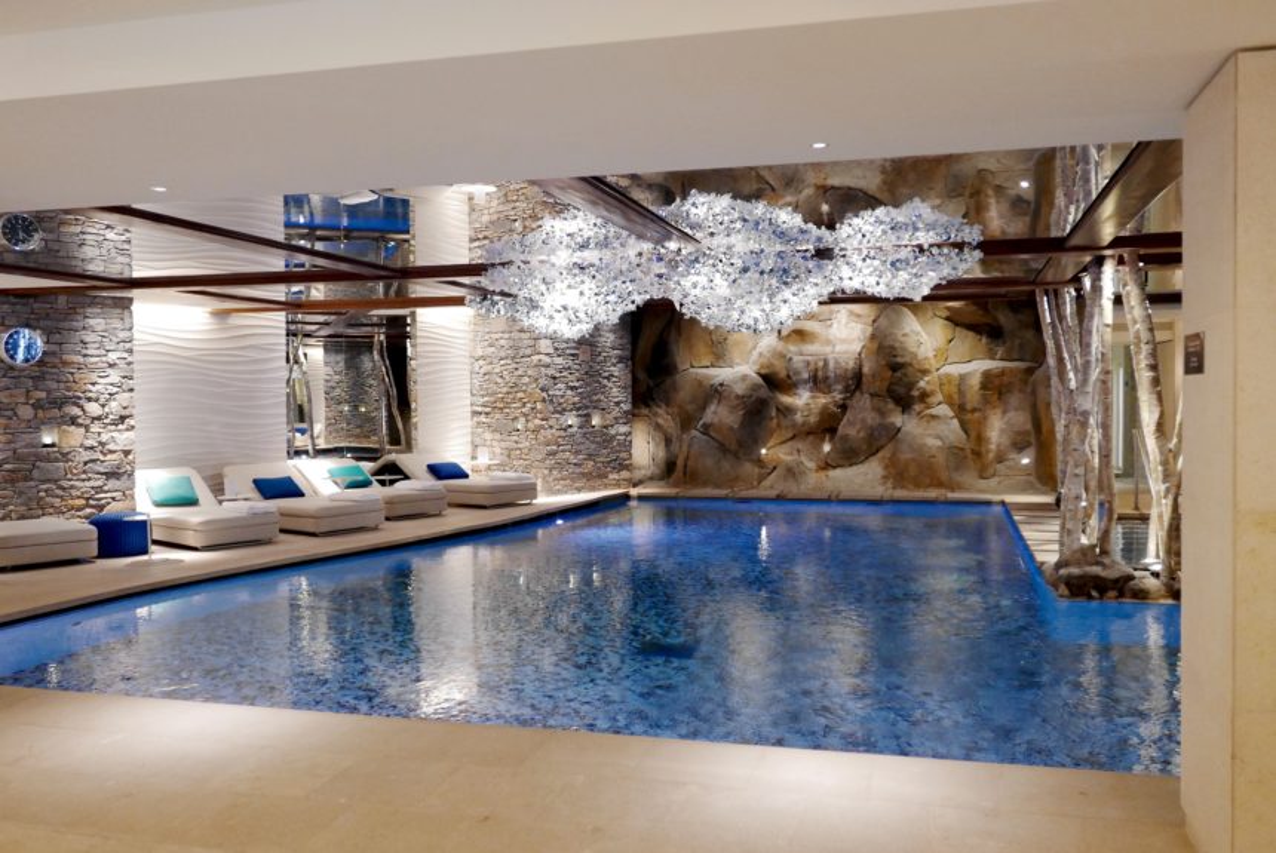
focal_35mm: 31
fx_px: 1100
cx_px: 638
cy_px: 426
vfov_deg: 42.4
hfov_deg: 60.2
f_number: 2.2
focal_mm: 13.9
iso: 1600
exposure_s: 1/50
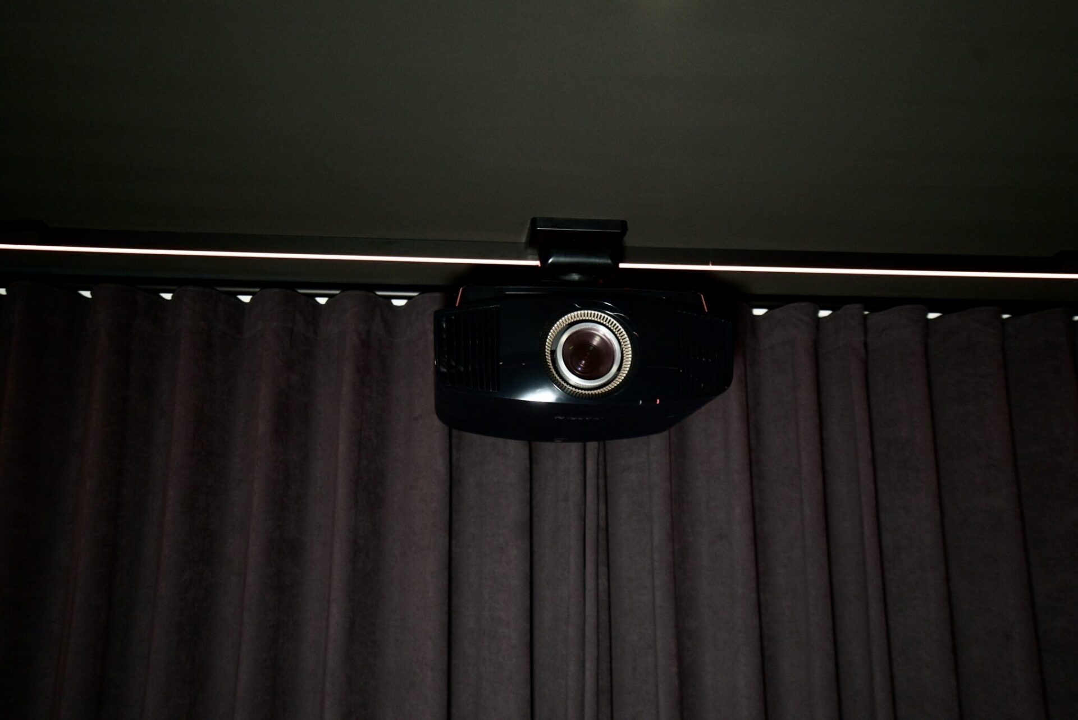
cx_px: 539
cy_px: 360
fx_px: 1049
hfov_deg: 54.4
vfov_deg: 37.9
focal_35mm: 35
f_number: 4
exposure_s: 1/125
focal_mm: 35
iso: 3200
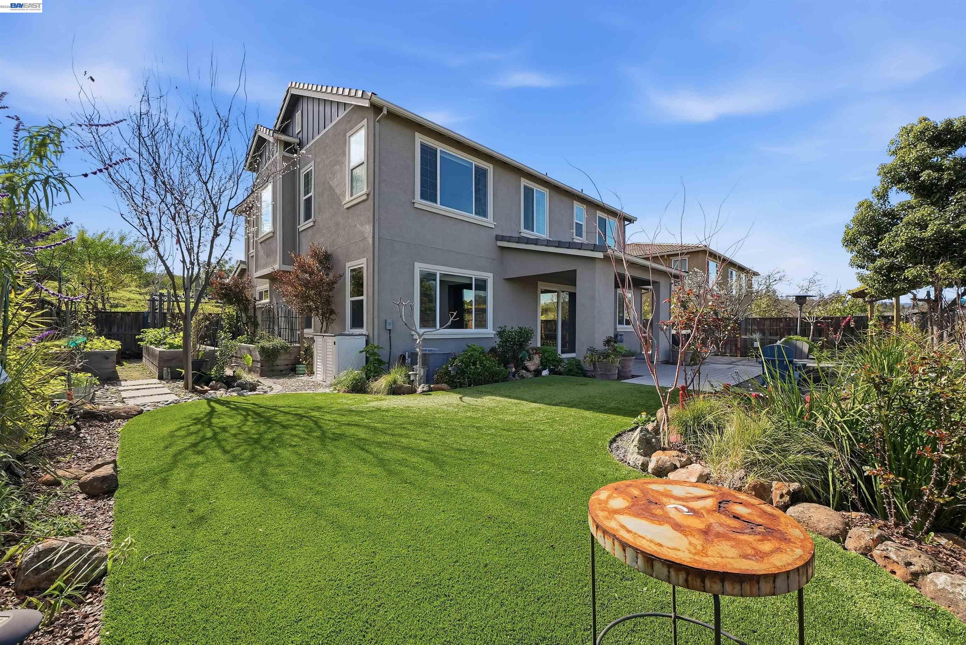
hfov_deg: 104.2
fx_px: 376
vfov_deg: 81.3
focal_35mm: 14
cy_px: 322
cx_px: 483
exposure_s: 1/500
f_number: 8
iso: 400
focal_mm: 14
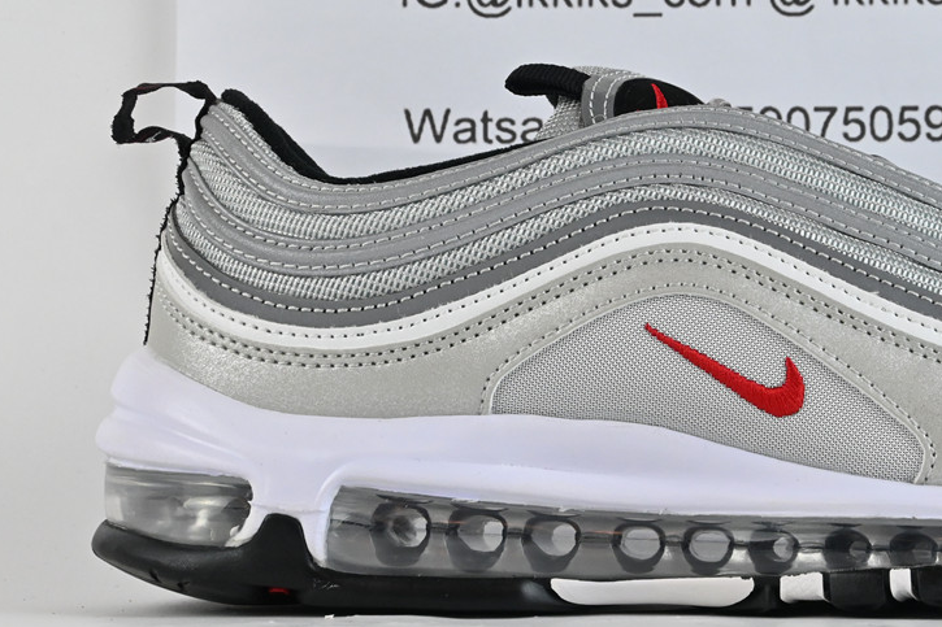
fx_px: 2533
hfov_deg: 20.8
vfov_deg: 14.1
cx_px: 751
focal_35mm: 97
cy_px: 260
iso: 1000
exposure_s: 1/100
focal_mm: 39
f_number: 10
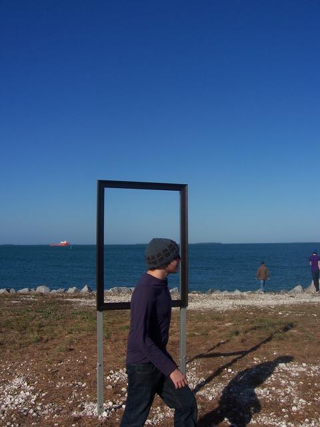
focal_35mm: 36
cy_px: 214
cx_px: 160
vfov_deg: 51.4
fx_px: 444
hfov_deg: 39.7
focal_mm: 6
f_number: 4.8
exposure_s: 1/1000
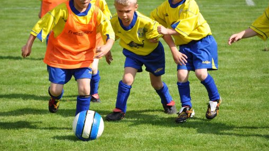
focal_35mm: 197
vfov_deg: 6.2
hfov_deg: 10.9
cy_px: 63
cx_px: 129
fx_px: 1405
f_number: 5.6
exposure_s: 1/1250
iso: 400
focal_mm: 116
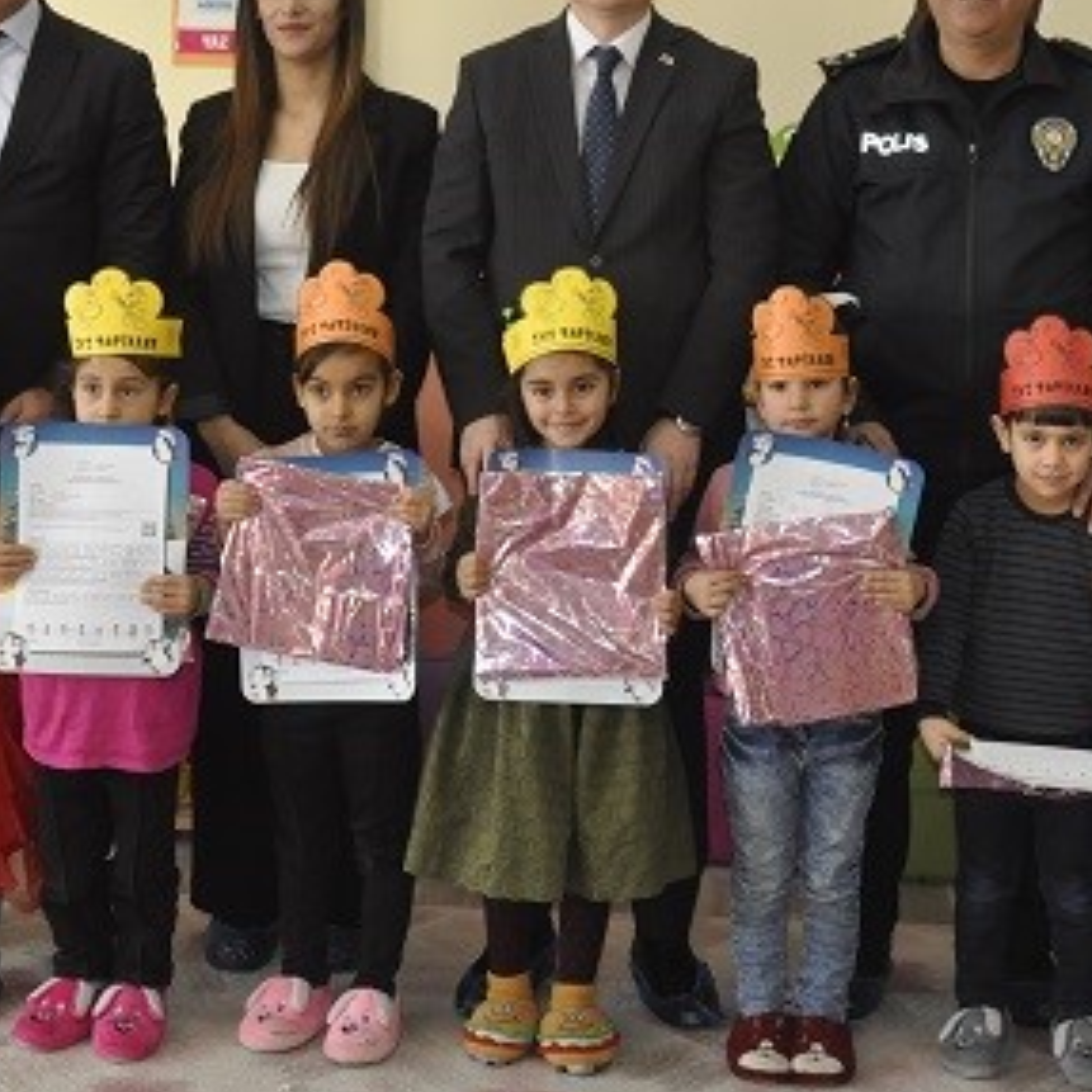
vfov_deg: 22.9
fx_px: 2677
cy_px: 304
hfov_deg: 23.0
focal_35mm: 75
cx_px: 637
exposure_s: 1/100
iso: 800
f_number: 3.8
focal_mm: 24
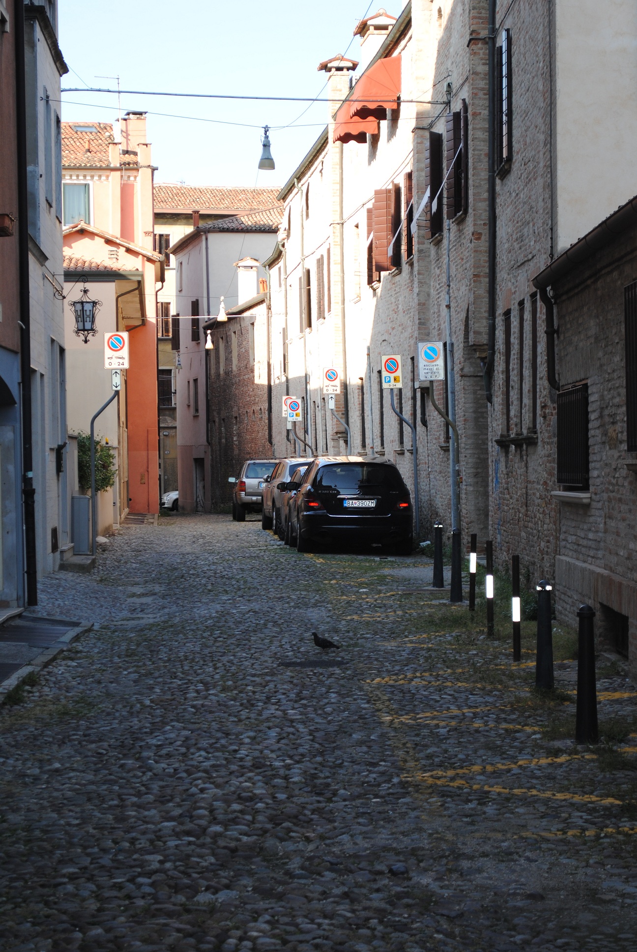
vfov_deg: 24.6
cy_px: 476
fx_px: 2183
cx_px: 318
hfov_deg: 16.6
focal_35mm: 82
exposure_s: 1/125
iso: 140
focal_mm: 55
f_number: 5.6
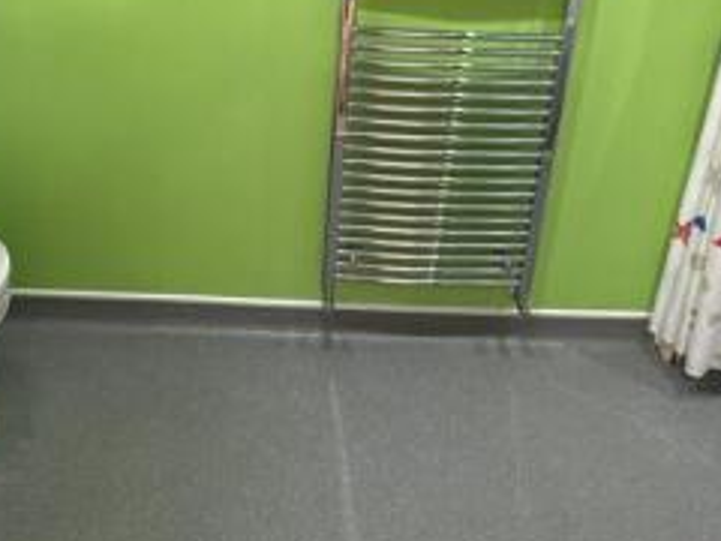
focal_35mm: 34
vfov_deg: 39.6
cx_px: 305
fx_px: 708
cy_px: 86
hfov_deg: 53.7
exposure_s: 1/100
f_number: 2.2
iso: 640
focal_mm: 2.22
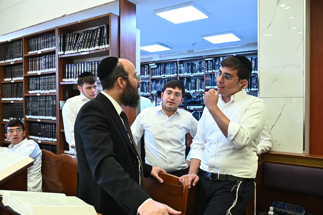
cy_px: 108
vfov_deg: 42.3
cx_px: 162
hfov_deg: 60.3
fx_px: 278
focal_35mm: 31
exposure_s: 1/160
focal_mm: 31
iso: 2500
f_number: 5.6
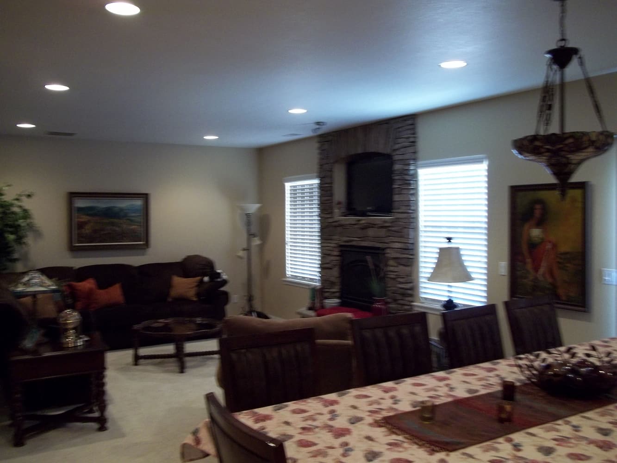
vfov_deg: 44.2
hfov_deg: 56.8
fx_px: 570
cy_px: 232
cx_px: 308
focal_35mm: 32
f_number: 2.9
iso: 160
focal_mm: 5.7
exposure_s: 1/13
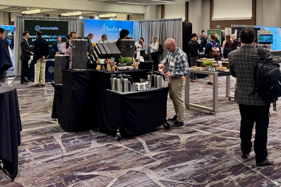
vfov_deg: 49.4
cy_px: 81
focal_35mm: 26
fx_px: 203
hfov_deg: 69.4
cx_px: 136
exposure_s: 1/120
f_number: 1.78
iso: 160
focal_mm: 6.76
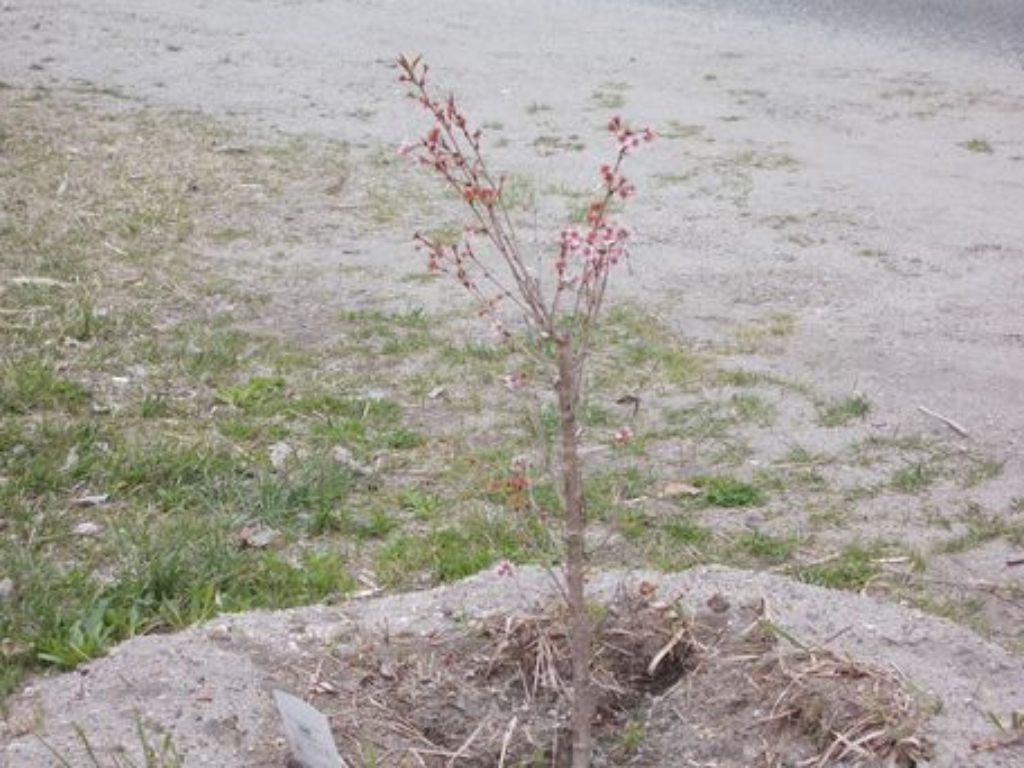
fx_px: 3372
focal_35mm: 114
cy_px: 383
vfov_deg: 13.0
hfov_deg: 17.3
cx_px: 514
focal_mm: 20.1
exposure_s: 1/125
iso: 80
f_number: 6
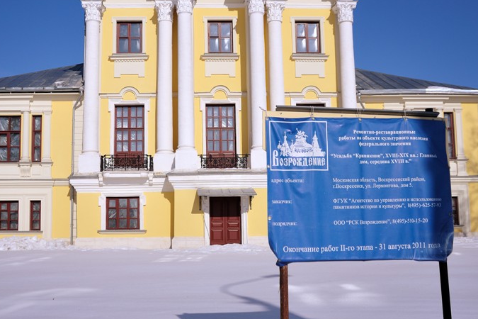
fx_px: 637
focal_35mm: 48
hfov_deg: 41.0
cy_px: 150
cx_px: 206
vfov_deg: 28.1
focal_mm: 24
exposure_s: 1/1600
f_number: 5.6
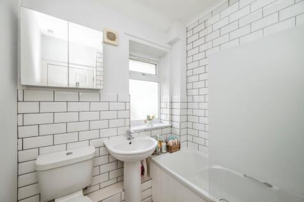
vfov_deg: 81.2
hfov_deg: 104.3
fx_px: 118
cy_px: 101
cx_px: 152
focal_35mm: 14
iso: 400
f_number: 8
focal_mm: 14
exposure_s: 1/80
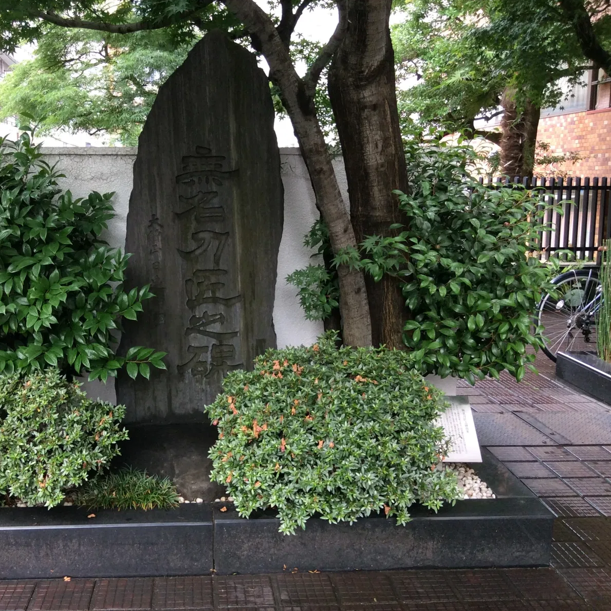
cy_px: 304
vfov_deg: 43.9
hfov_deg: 43.4
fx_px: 759
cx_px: 214
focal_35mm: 38
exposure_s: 1/120
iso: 50
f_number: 2.4
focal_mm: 3.3
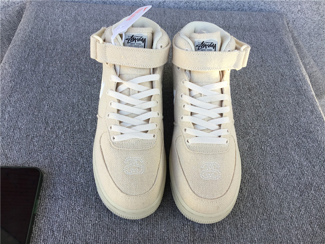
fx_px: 291
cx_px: 162
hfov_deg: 58.4
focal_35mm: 31
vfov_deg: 45.4
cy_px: 122
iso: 25
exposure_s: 1/190
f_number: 2.4
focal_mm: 3.3
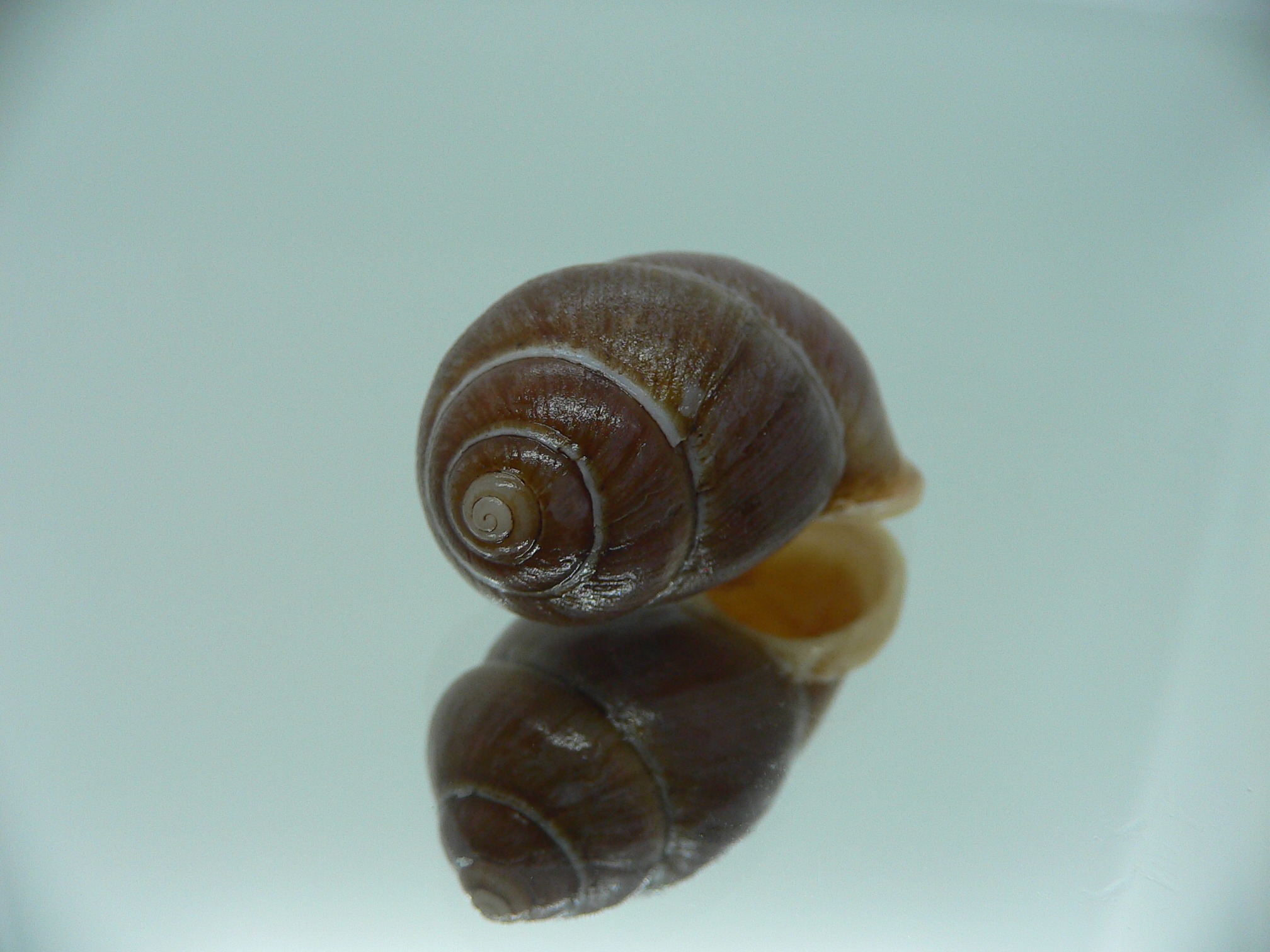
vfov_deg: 40.7
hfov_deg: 52.6
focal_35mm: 35
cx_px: 635
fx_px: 1284
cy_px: 476
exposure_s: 1/60
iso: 80
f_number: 2.8
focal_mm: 4.6
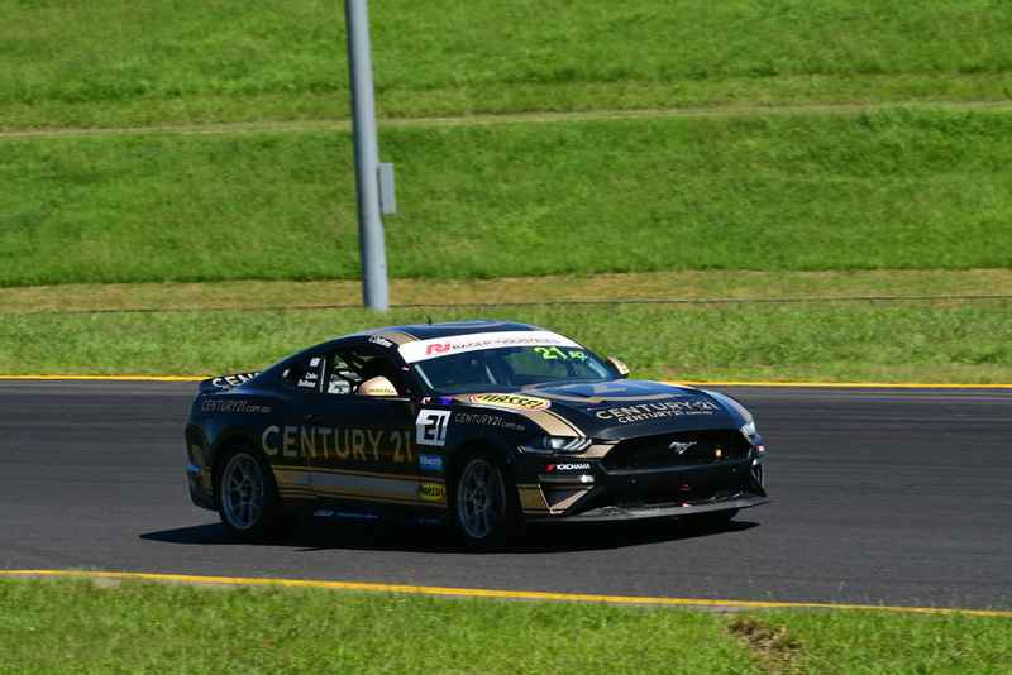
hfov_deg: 6.9
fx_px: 8436
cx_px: 506
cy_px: 338
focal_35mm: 300
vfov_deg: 4.6
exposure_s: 1/640
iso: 400
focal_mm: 200
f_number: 11
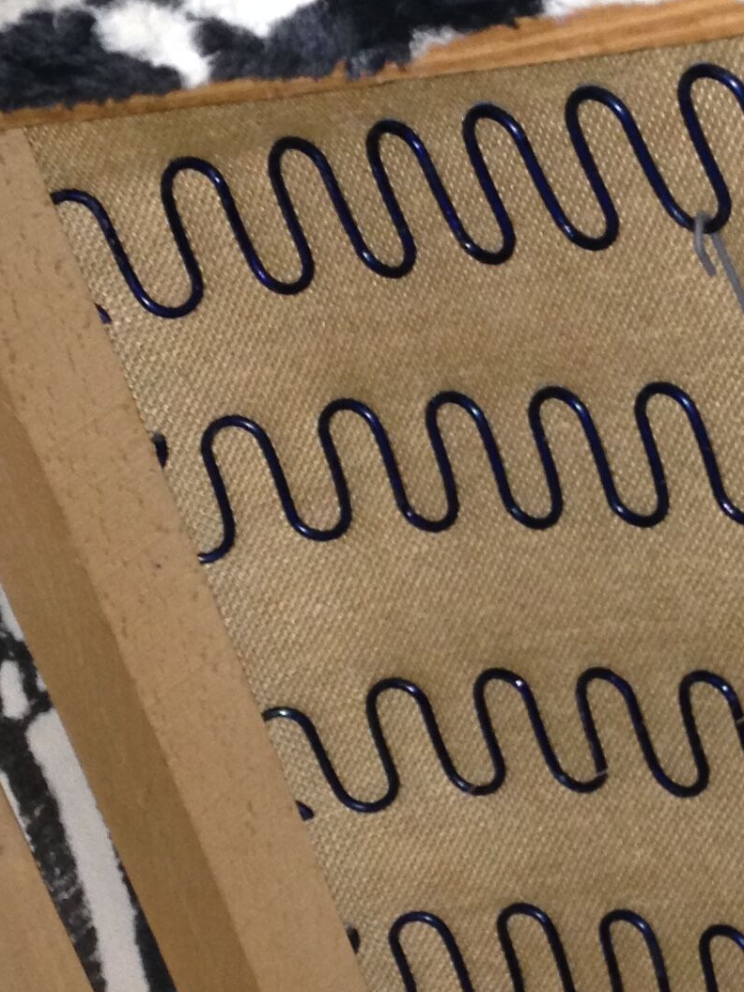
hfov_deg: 14.3
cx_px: 766
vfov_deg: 19.2
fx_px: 2923
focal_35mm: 102
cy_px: 683
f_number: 2.4
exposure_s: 1/16
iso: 125
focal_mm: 4.12
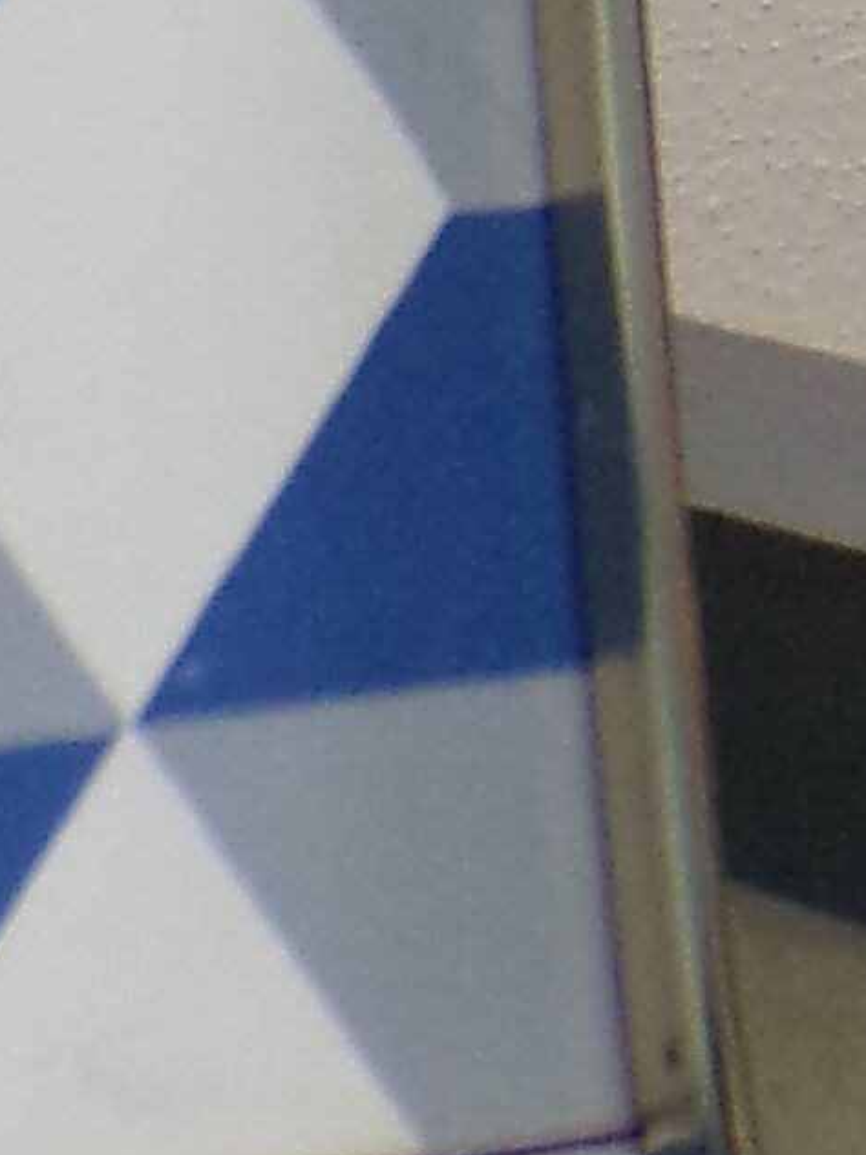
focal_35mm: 357
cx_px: 1714
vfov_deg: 5.2
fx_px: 11908
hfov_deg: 4.1
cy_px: -2286
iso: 200
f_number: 3.5
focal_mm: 8.7
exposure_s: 1/25
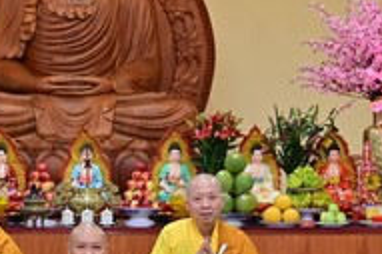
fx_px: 1081
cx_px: 78
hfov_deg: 19.8
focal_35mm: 102
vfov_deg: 13.3
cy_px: 220
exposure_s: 1/100
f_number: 5.6
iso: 1600
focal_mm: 30
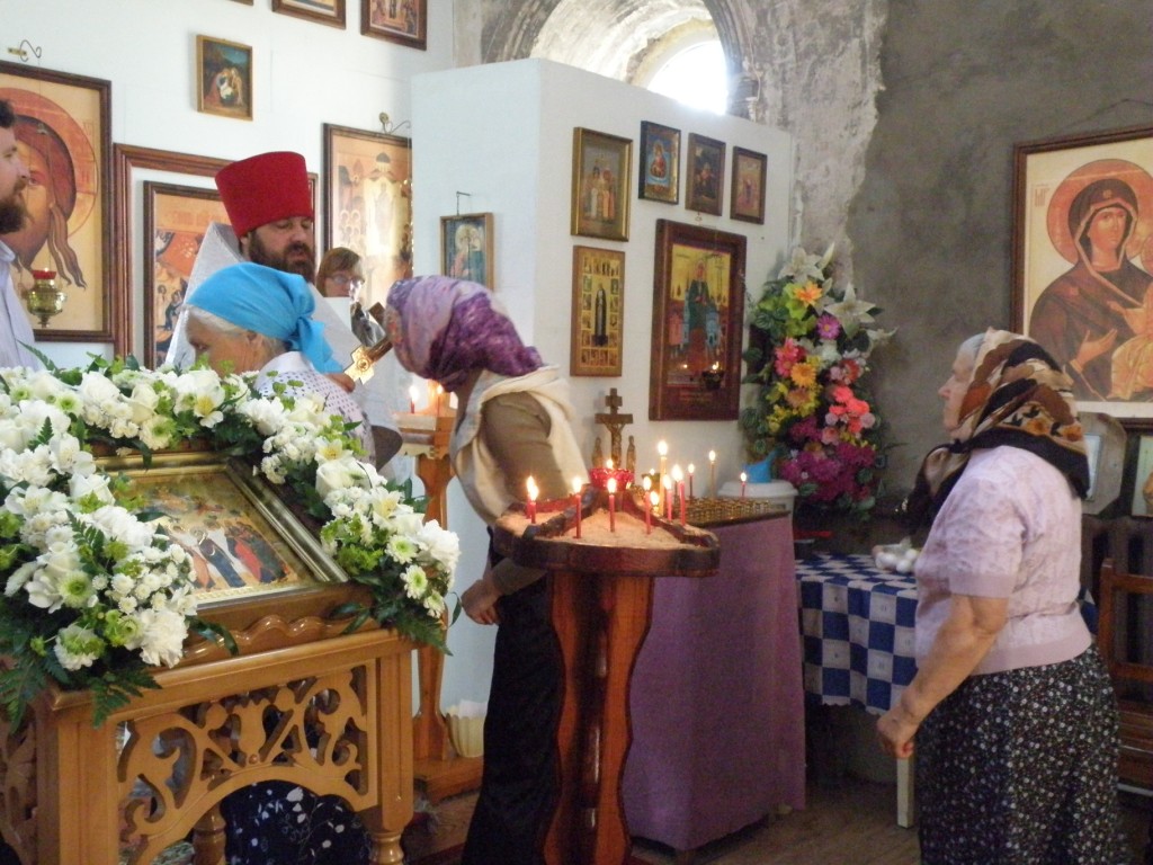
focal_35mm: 39
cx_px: 576
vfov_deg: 36.8
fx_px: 1299
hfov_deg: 47.9
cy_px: 432
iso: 800
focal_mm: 6.97
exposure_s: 1/60
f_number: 3.3
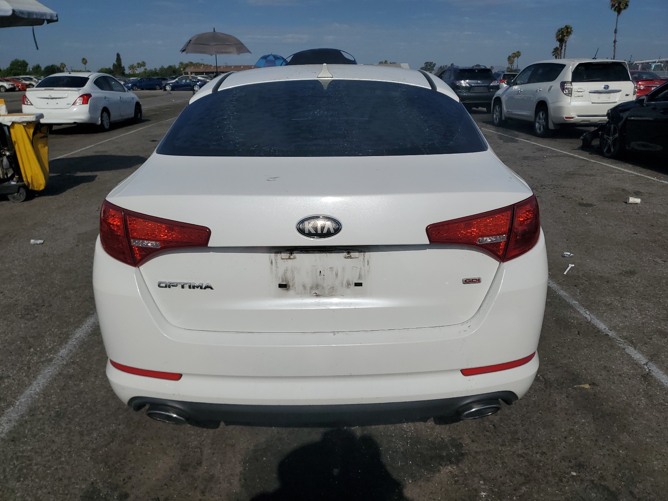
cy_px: 250
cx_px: 334
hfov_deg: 67.3
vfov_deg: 53.1
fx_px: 502
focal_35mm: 26
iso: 50
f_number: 1.5
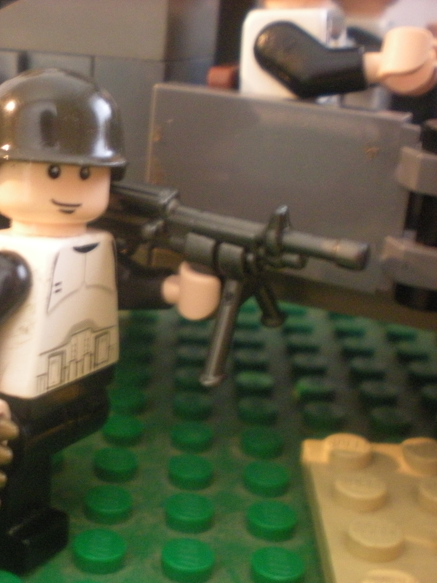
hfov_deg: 27.7
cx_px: 55
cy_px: 293
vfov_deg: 37.5
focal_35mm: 51
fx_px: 858
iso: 452
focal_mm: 6.3
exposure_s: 1/8
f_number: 3.1
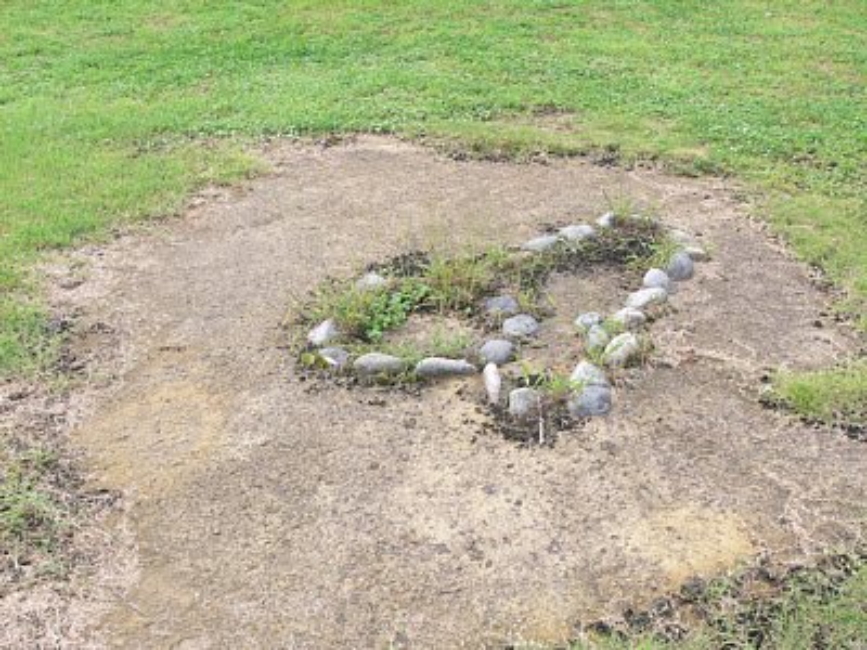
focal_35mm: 35
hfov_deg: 52.6
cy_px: 325
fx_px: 877
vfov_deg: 40.7
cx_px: 434
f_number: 5
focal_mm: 7.4
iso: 80
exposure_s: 1/100
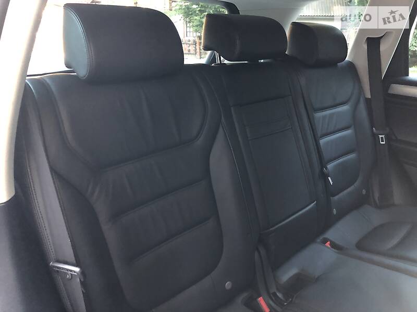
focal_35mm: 28
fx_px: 337
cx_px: 208
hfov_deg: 63.4
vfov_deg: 49.7
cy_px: 156
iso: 100
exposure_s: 1/4
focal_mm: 4
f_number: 1.8
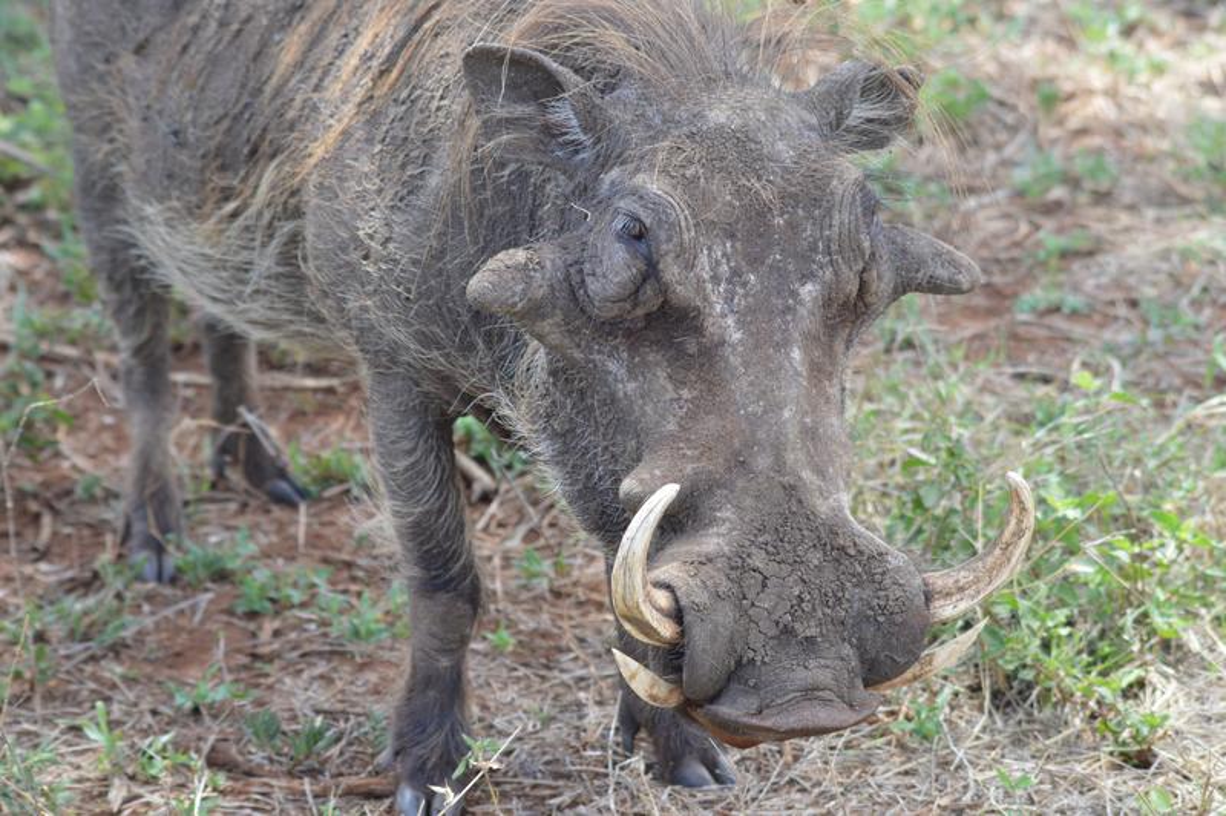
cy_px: 408
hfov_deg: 19.5
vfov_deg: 13.0
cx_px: 613
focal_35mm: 105
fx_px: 3573
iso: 400
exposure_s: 1/400
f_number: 5
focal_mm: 70
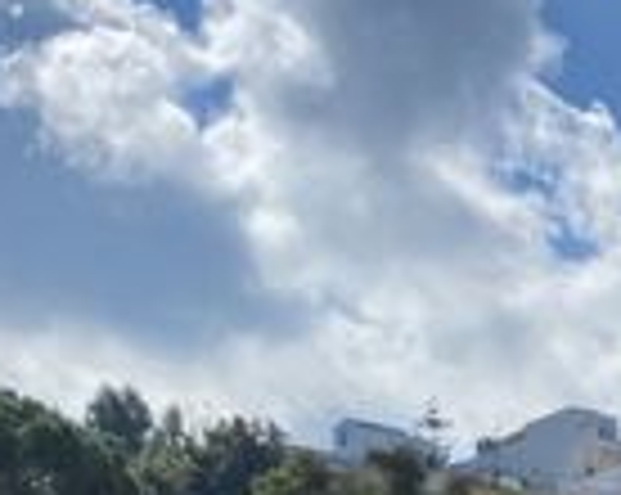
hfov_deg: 13.6
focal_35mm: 130
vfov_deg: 10.9
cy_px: 936
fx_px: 2386
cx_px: 1033
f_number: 1.8
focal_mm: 4.25
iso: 32
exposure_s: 1/5236
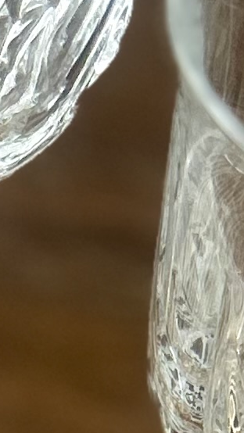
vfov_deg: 8.3
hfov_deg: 5.6
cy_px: 1419
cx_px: -429
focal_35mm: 206
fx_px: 2367
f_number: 1.5
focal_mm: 5.7
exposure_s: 1/121
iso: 32
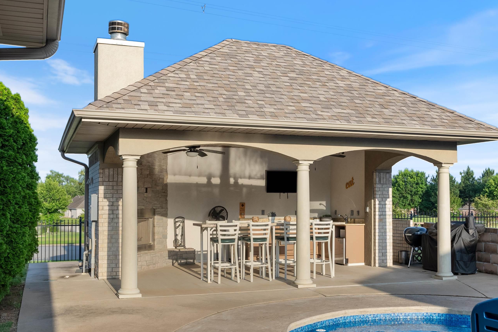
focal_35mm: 42
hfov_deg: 46.3
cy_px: 189
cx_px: 272
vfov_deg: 31.9
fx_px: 581
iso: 250
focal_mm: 35
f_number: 9
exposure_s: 1/160
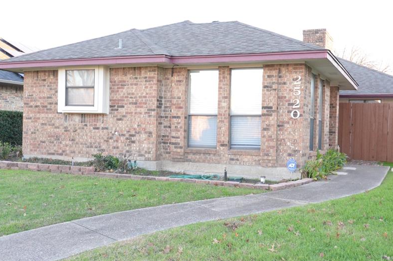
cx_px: 219
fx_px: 425
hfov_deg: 49.5
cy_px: 138
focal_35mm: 39
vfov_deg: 34.1
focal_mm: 20
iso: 3200
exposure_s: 1/200
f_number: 7.1
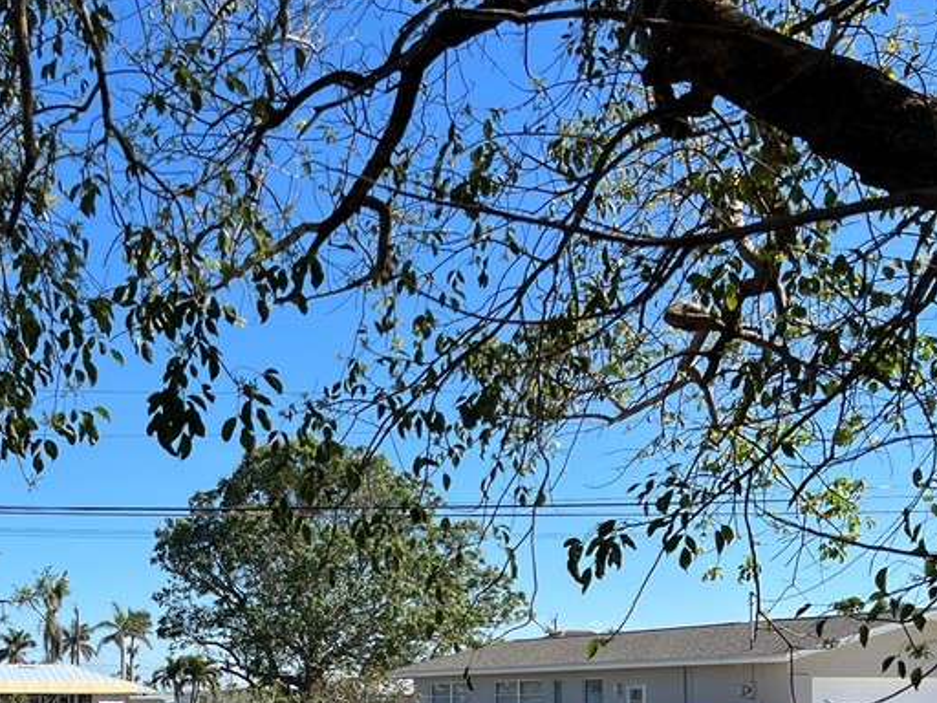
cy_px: 694
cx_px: 70
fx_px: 1408
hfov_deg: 34.5
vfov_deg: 26.6
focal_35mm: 52
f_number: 1.5
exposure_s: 1/3460
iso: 50
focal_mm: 5.7
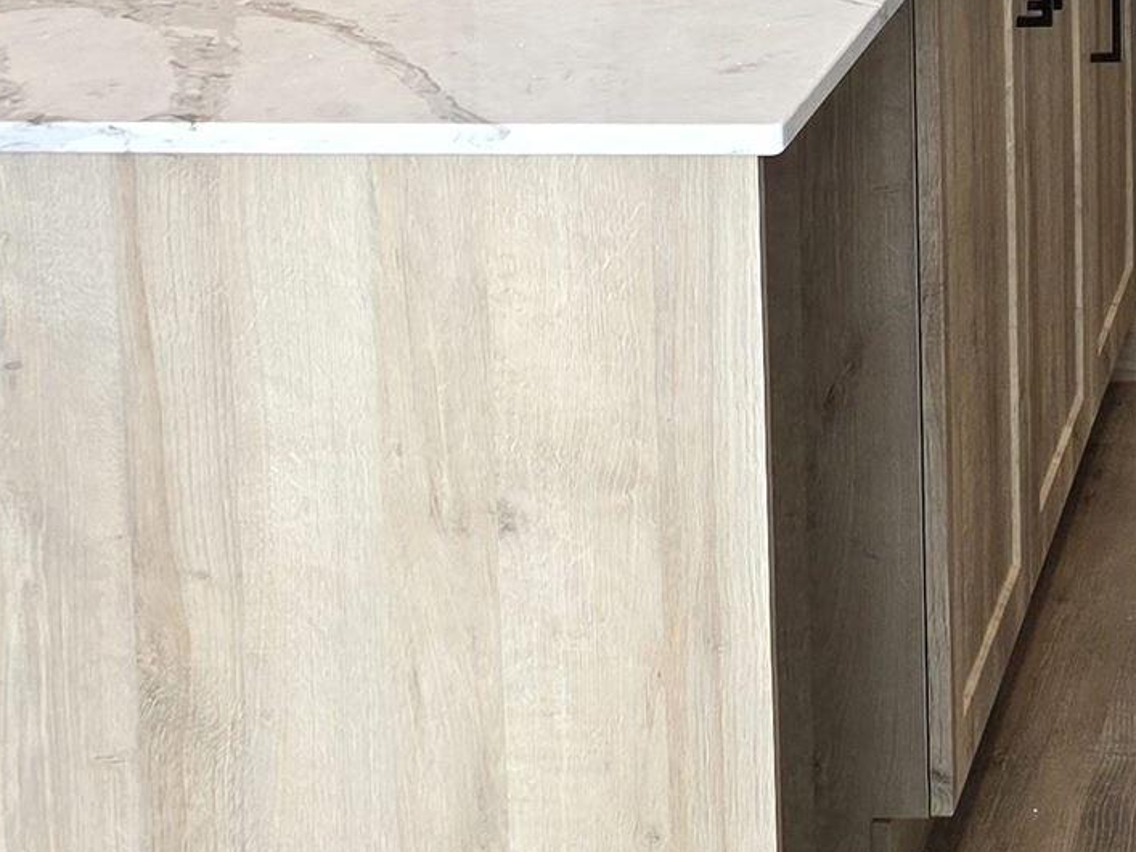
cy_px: -246
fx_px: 3281
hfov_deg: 18.6
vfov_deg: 14.2
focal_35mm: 100
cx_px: 1374
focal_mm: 6.3
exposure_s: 1/120
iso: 100
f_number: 1.7
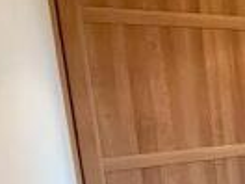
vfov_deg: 23.5
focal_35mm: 62
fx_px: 439
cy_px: 129
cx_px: 521
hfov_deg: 17.7
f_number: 2.2
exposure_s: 1/50
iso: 250
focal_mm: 2.22
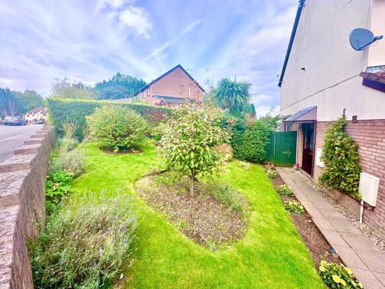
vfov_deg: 85.7
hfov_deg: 102.1
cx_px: 192
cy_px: 144
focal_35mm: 14
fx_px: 156
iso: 40
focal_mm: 2.22
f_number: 2.2
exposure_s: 1/409
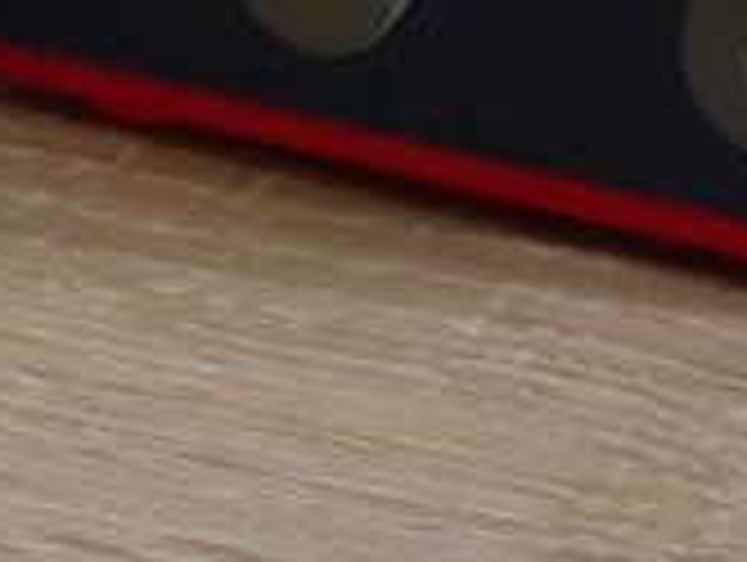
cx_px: 477
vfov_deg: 6.2
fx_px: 5100
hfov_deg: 8.4
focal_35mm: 236
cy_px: -486
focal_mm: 8.4
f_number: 4.5
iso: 400
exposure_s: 1/30
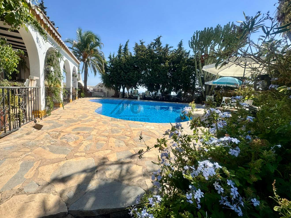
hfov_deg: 94.2
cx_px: 130
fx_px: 134
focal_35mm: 16
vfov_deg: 78.1
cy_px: 108
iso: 40
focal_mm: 2.22
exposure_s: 1/2028
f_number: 2.2
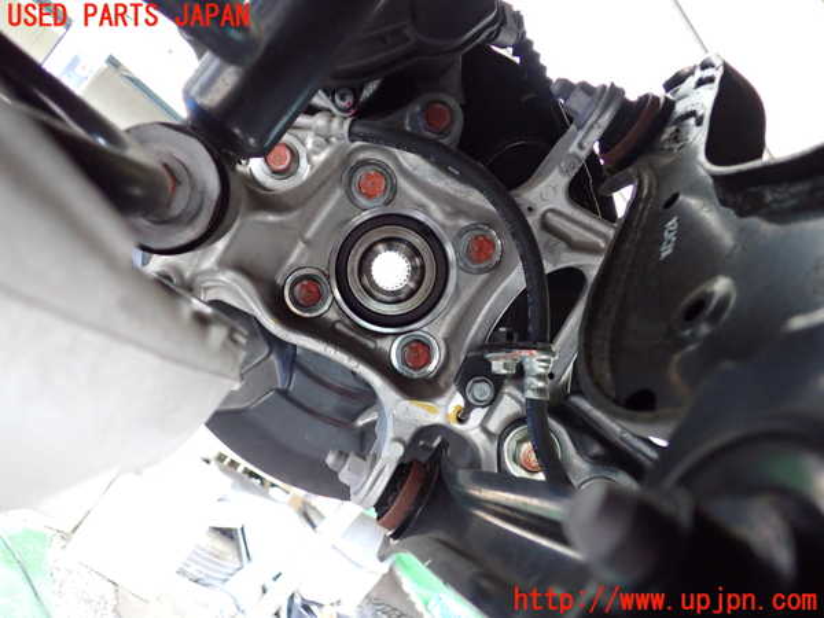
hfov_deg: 60.0
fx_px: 714
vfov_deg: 46.8
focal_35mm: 30
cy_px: 309
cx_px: 412
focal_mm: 5.4
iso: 640
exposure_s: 1/30
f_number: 2.3
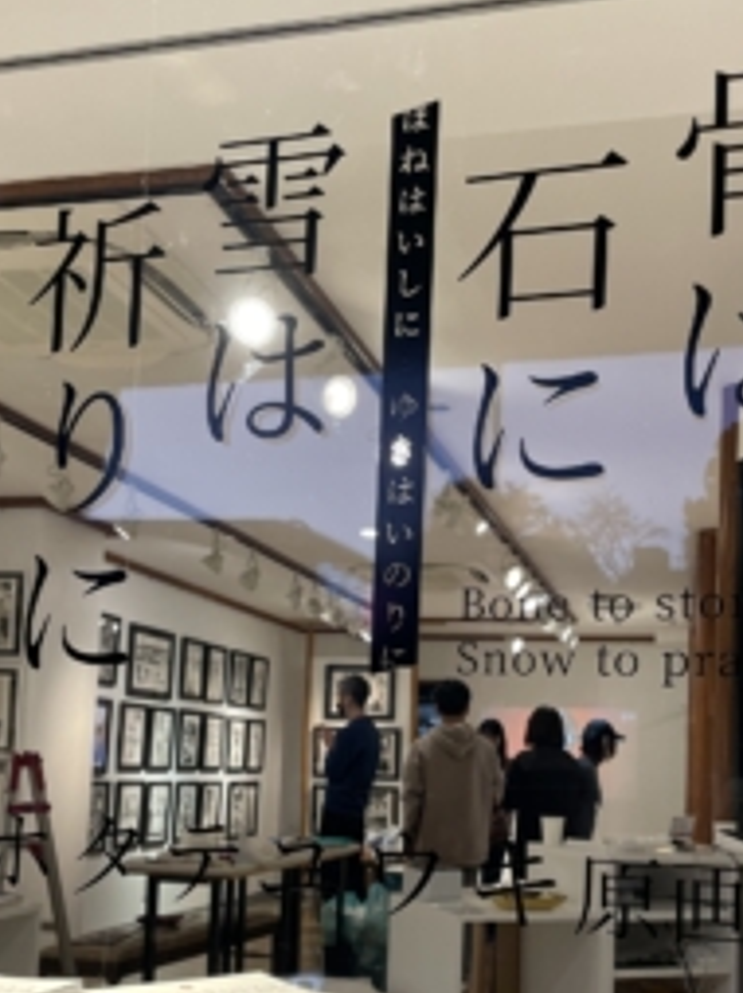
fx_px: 1175
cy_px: 688
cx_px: 418
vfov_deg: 44.9
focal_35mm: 41
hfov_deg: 35.0
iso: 100
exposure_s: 1/100
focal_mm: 4.2
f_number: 1.6
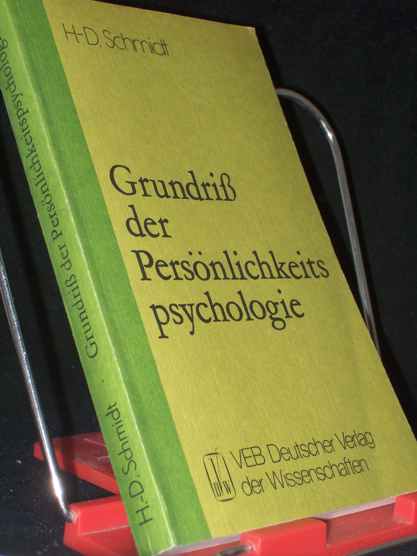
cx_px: 208
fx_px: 1317
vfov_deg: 23.8
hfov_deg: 18.0
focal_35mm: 82
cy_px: 278
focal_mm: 13.6
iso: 80
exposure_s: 1/80
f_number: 4
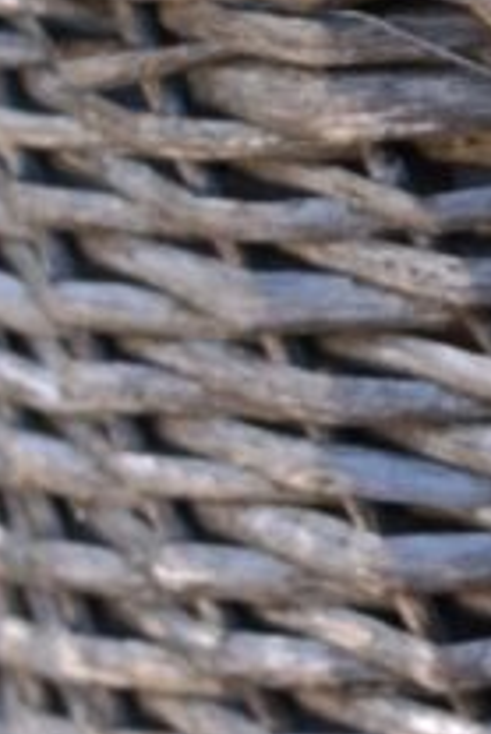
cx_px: 795
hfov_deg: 5.9
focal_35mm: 229
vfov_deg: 8.9
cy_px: -106
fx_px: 4677
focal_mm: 35
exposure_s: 1/125
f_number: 4.5
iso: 200
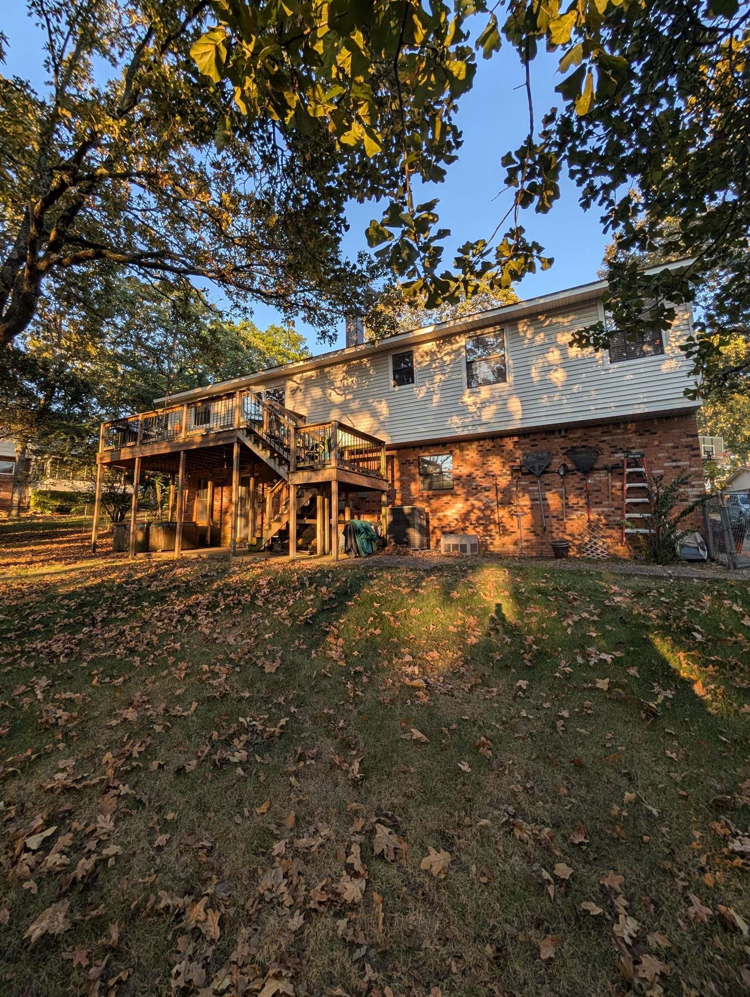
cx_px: 355
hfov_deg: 90.0
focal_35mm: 13
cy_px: 467
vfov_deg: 106.0
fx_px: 375
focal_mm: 2.02
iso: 52
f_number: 1.7
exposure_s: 1/610
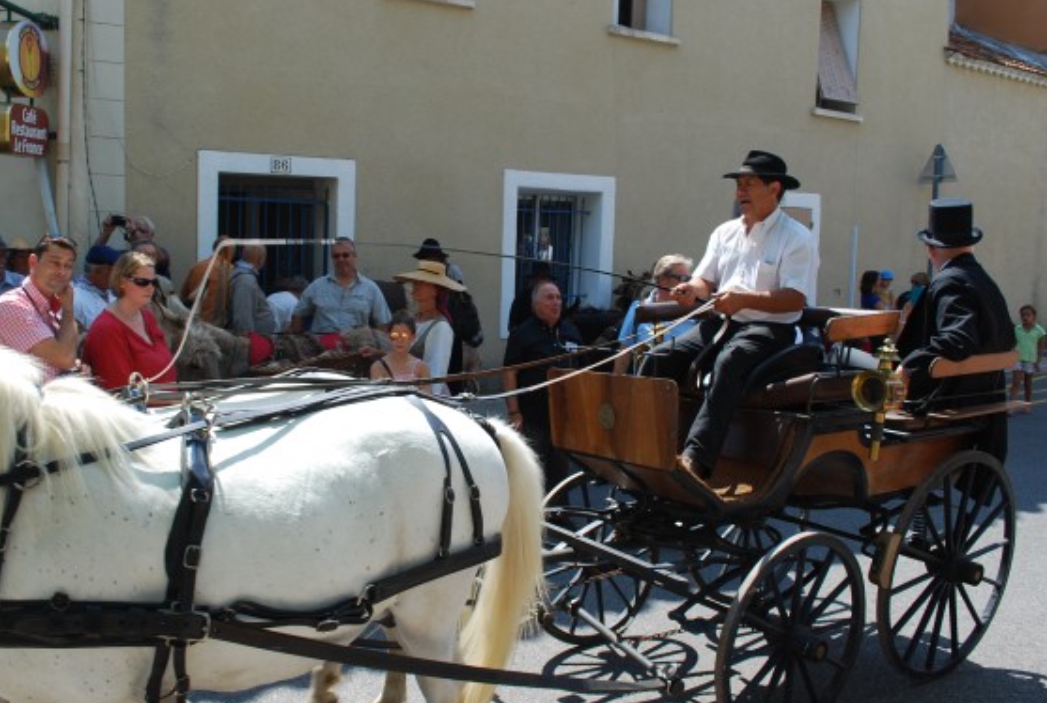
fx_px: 904
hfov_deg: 60.0
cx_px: 462
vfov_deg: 42.5
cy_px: 336
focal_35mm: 31
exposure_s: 1/160
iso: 100
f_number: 6.3
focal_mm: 18
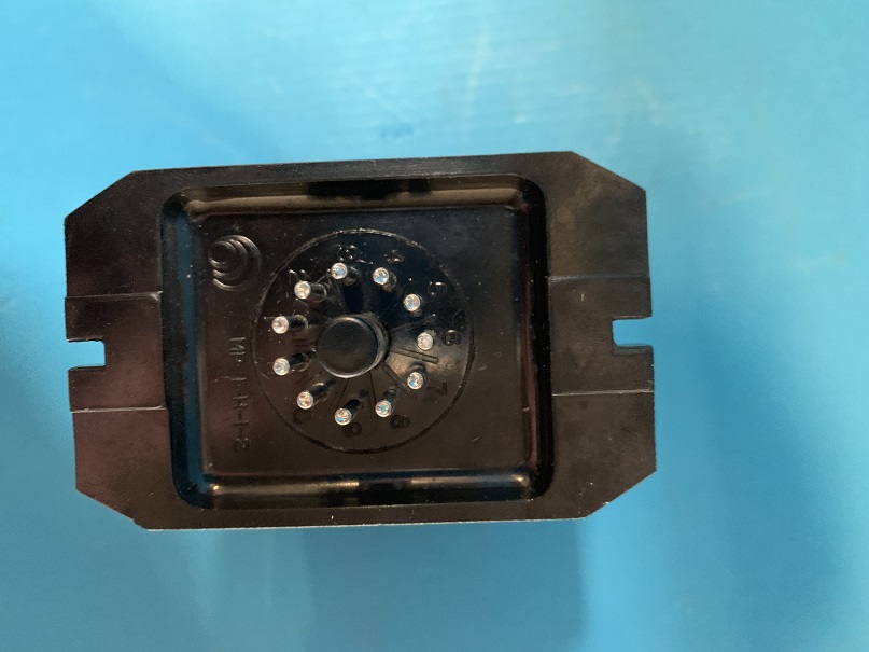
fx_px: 653
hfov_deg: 67.3
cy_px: 326
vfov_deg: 53.1
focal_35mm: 26
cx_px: 434
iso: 640
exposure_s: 1/30
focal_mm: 4.25
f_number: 1.8
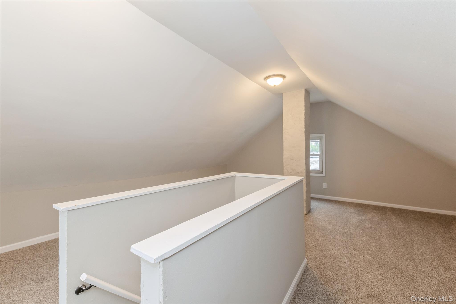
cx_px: 228
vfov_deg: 77.3
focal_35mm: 15
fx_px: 190
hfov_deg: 100.4
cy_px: 152
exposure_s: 1/15
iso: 640
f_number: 14
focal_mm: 15
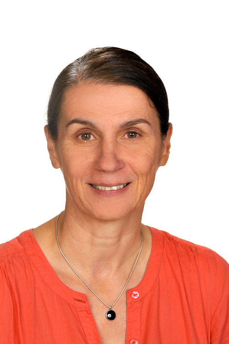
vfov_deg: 19.5
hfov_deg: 13.0
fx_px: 1003
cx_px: 114
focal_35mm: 105
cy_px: 172
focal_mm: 105
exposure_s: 1/125
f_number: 9.5
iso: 100
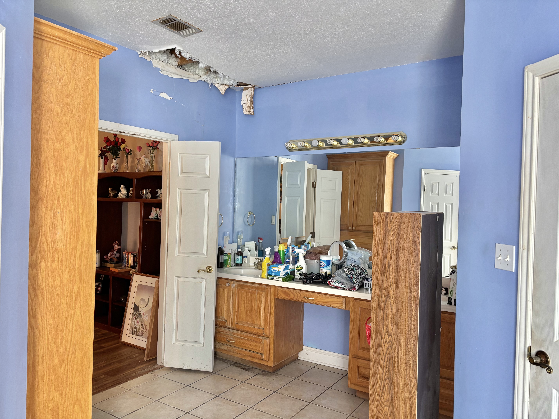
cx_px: 280
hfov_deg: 67.3
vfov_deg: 53.1
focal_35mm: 26
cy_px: 210
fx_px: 420
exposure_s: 1/60
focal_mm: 5.96
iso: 160
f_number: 1.6
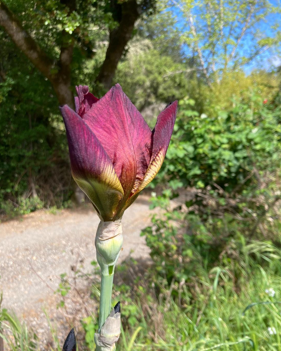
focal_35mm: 30
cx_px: 138
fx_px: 312
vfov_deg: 58.8
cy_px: 176
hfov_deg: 48.5
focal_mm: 3.99
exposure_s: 1/585
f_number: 1.8
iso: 20
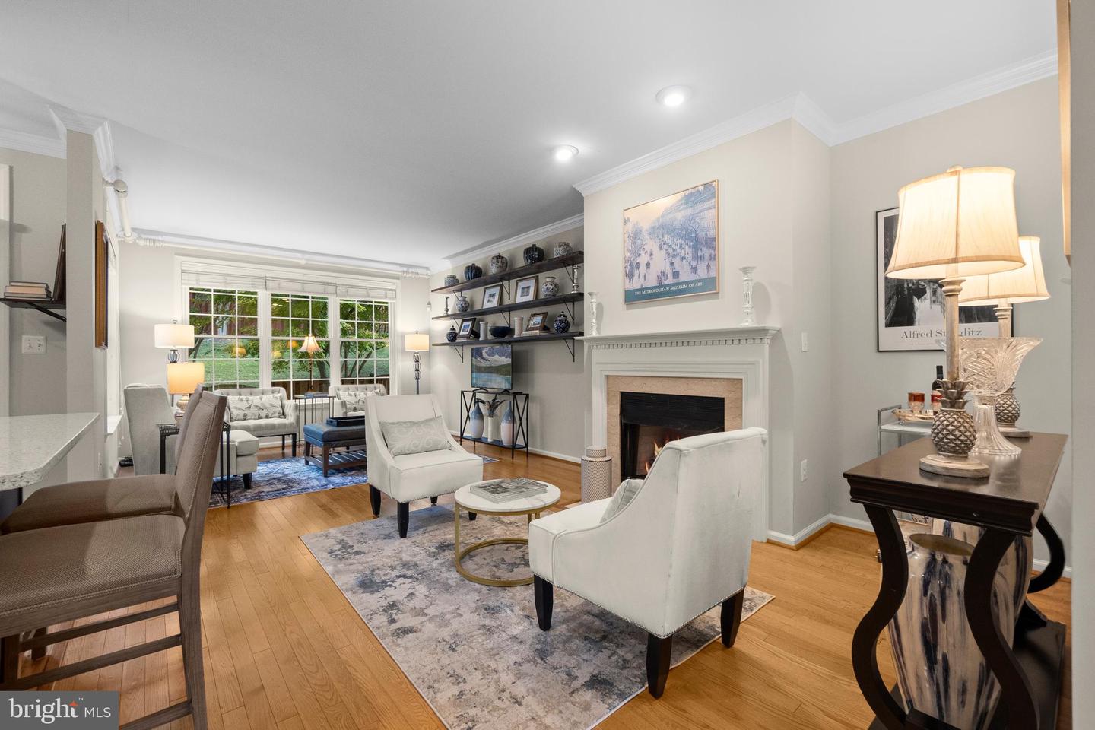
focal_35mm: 15
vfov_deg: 77.3
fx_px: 456
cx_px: 548
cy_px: 365
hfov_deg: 100.4
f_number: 9
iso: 800
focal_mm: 10
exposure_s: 1/4
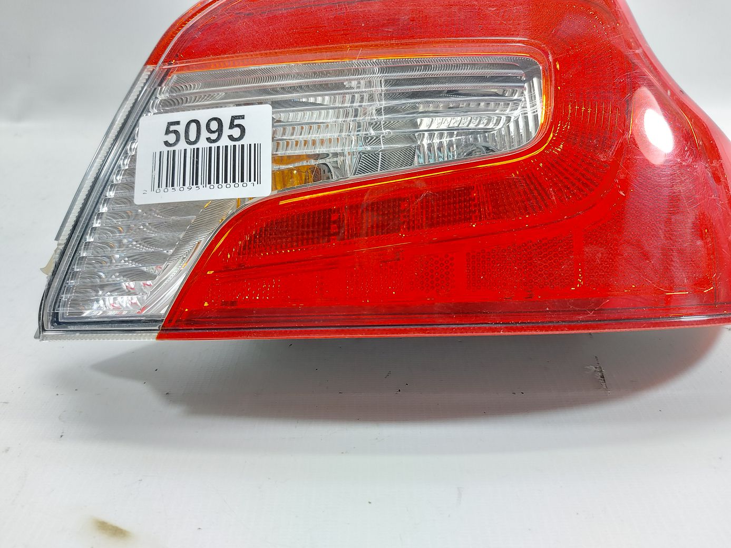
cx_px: 366
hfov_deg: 71.6
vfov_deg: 56.8
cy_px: 274
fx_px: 507
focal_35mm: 24
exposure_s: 1/50
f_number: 1.8
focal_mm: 5.23
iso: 200
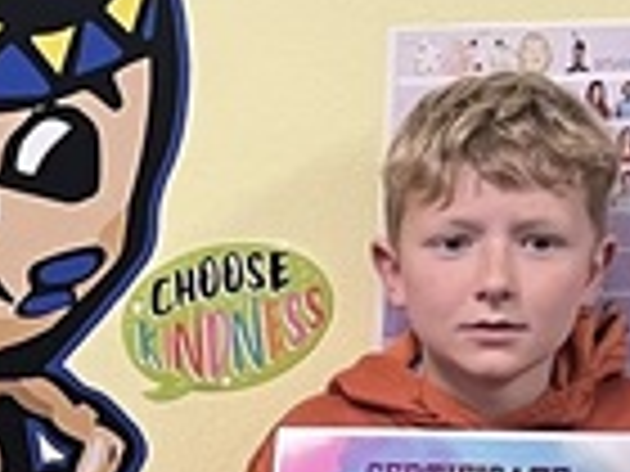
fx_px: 3458
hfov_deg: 10.0
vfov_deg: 7.5
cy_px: 904
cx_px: -405
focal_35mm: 190
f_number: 1.6
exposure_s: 1/60
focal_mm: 5.1
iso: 200
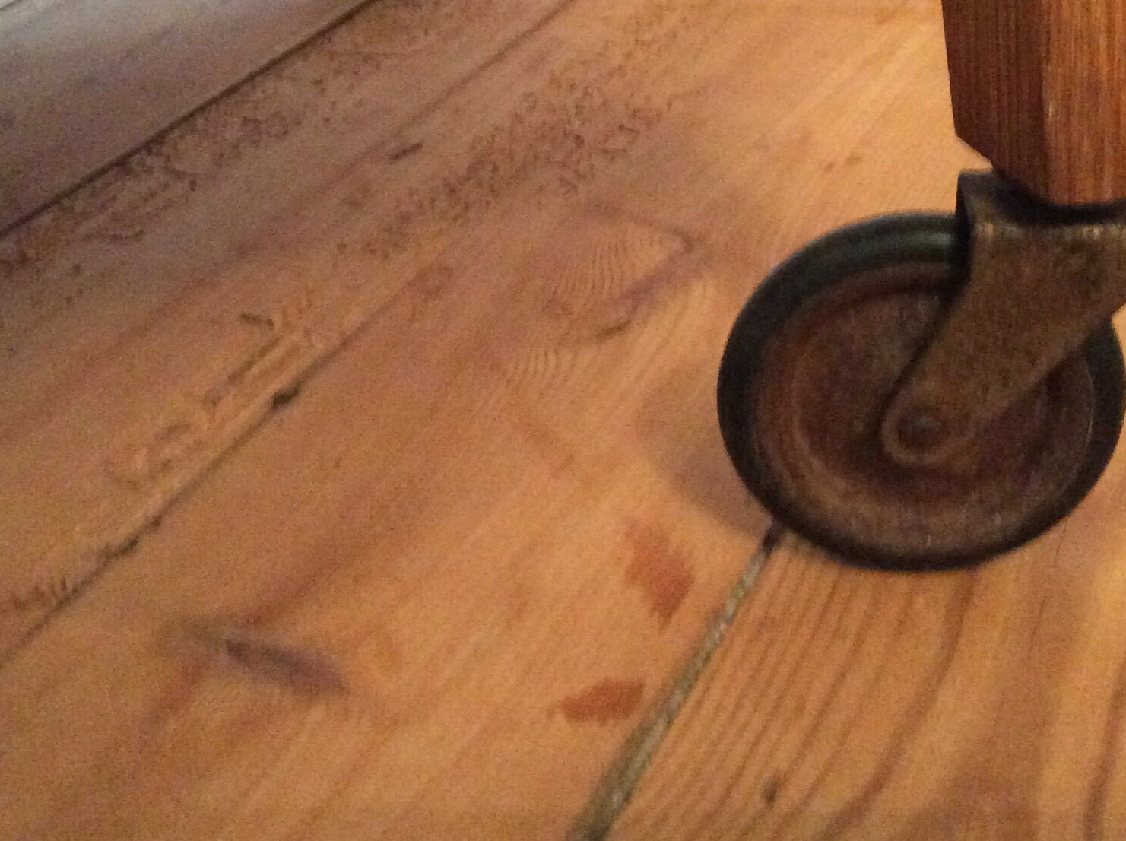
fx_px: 1819
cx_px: 577
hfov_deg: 34.4
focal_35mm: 56
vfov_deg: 25.9
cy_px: 262
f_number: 2.4
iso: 500
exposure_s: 1/17
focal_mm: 3.3
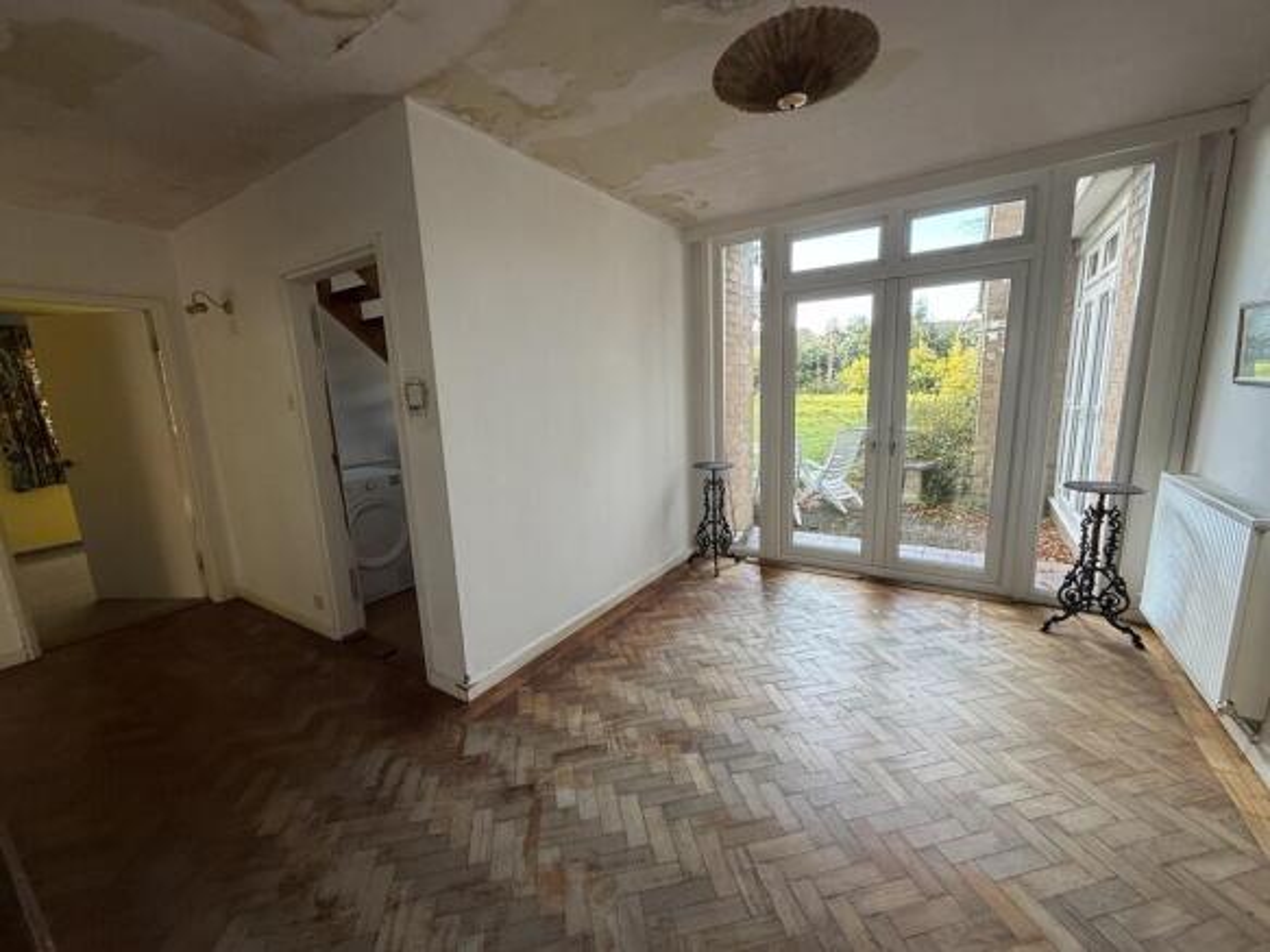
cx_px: 635
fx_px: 514
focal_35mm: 14
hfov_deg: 102.1
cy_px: 476
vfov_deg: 85.7
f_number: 2.2
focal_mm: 2.22
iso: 320
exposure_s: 1/119
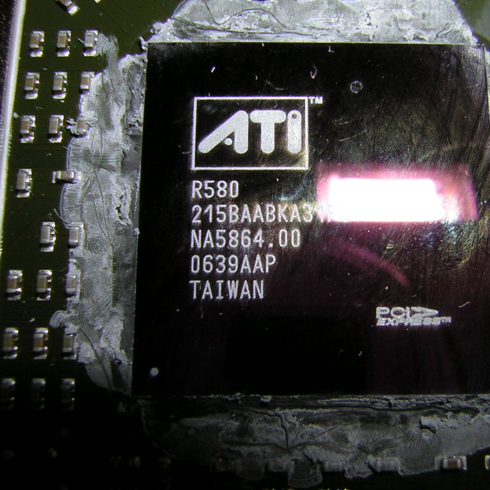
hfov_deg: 38.7
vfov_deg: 39.2
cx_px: 328
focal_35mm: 43
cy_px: 243
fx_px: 689
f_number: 5.2
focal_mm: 4.7
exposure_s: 1/60.1
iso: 50
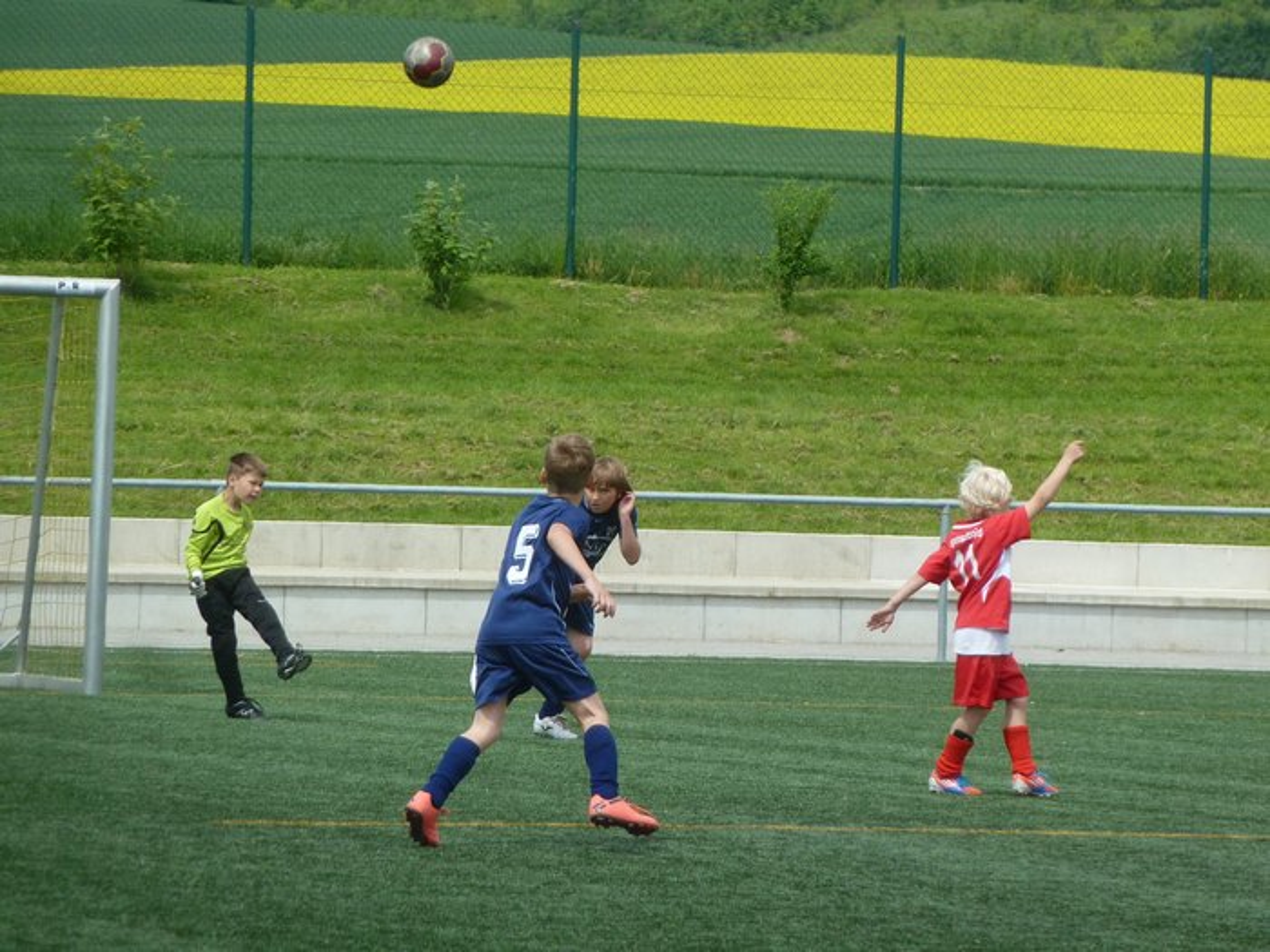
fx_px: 11006
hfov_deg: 6.6
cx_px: 635
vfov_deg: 5.0
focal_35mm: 300
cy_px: 476
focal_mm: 49.2
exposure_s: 1/800
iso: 160
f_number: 4.9
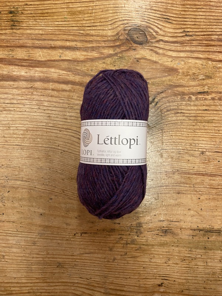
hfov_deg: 53.1
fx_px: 222
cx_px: 111
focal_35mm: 26
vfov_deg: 67.3
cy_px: 148
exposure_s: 1/50
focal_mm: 4.25
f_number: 1.8
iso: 80
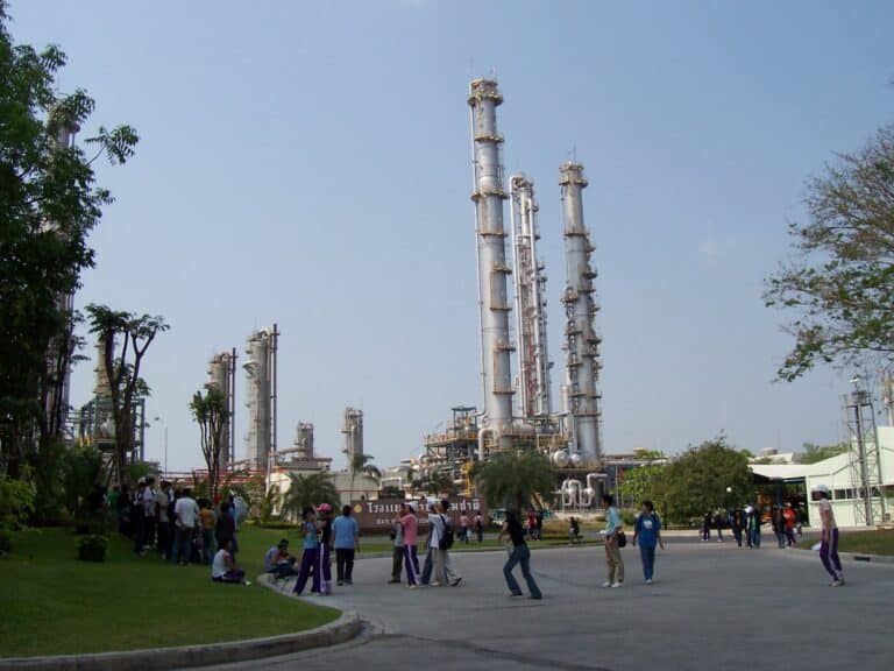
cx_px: 447
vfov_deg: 38.7
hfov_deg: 50.1
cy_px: 336
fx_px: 956
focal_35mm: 37
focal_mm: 5.6
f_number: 5.6
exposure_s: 1/750
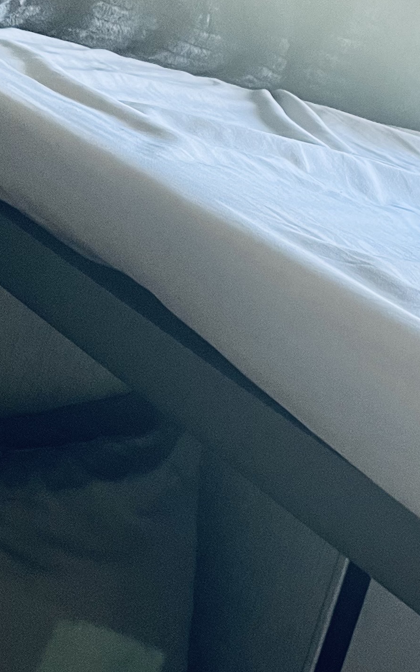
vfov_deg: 27.7
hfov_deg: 17.1
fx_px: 1356
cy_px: 434
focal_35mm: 74
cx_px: 447
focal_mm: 5.1
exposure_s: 1/96
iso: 125
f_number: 1.6
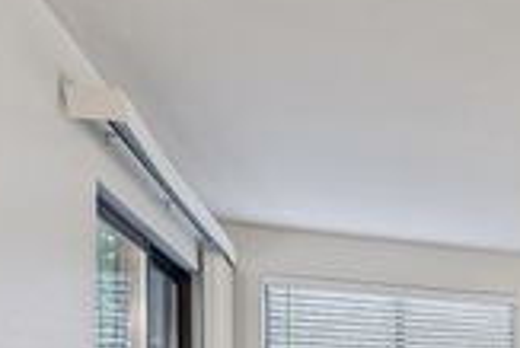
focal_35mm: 43
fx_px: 622
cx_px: 648
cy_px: 434
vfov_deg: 27.0
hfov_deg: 34.6
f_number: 8
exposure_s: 1/1.67
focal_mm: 14
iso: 200
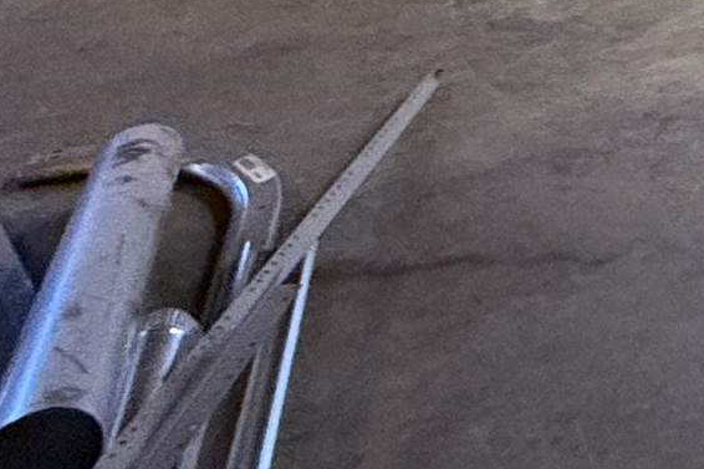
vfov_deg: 13.3
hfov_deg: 16.2
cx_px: 1573
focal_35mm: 79
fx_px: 1544
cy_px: -625
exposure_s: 1/60
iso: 400
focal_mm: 2.22
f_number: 2.2
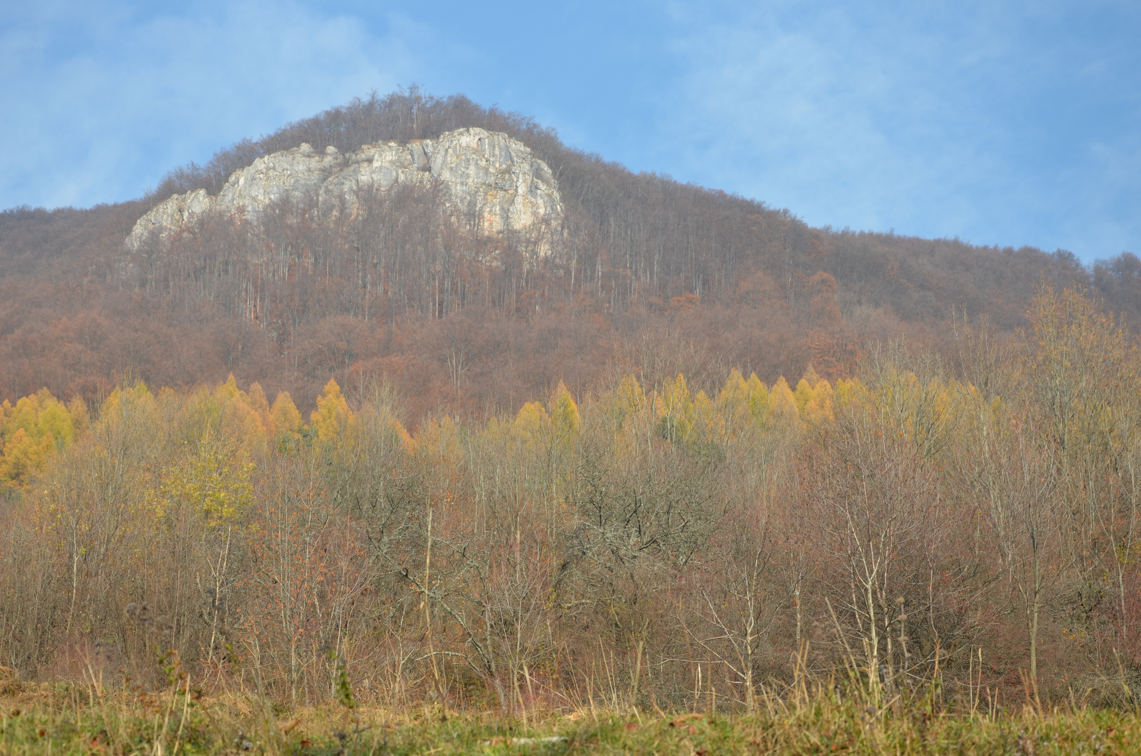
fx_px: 2372
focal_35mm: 75
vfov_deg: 18.1
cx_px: 570
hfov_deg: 27.0
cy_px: 378
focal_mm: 50
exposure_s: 1/250
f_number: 8
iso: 110
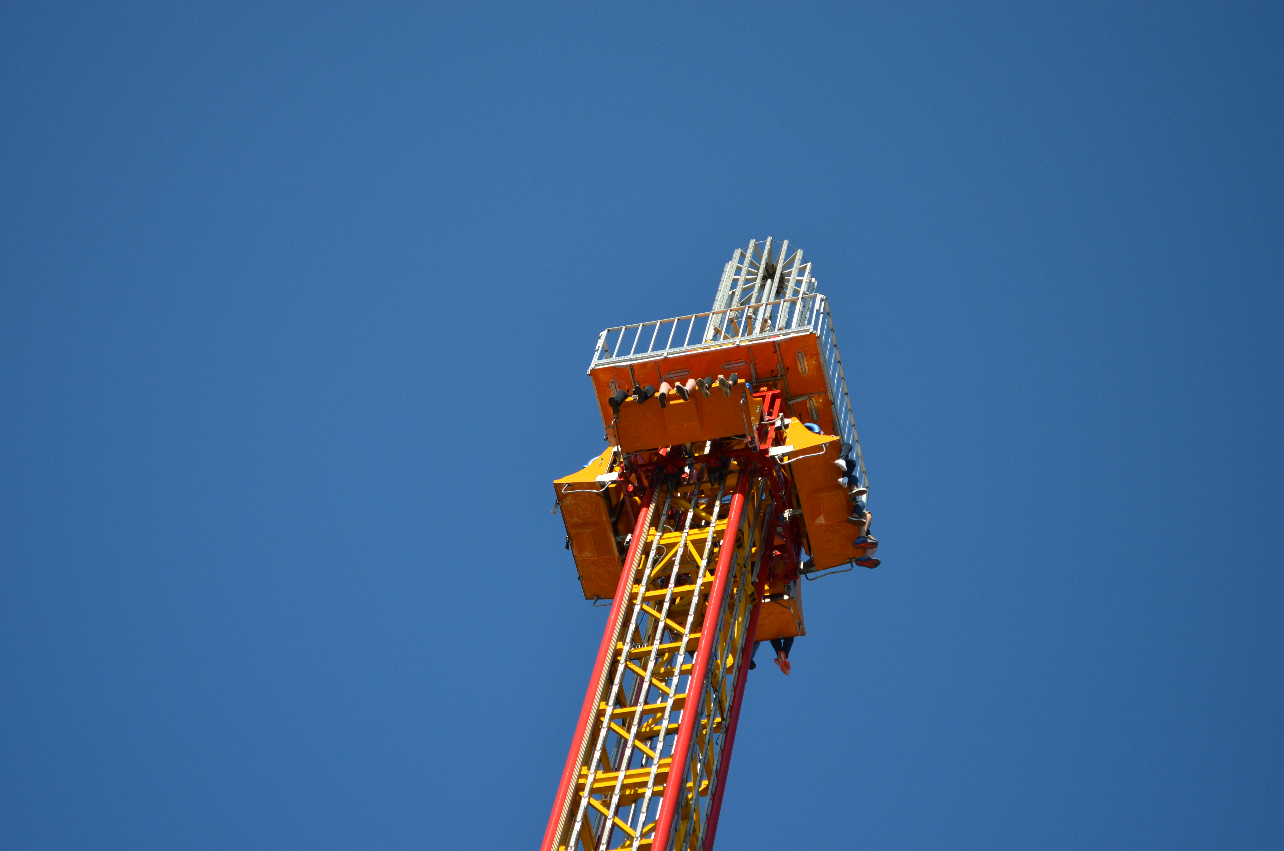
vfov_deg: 16.5
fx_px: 2936
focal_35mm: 82
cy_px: 426
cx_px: 642
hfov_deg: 24.7
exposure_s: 1/1600
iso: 400
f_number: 6.3
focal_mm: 55
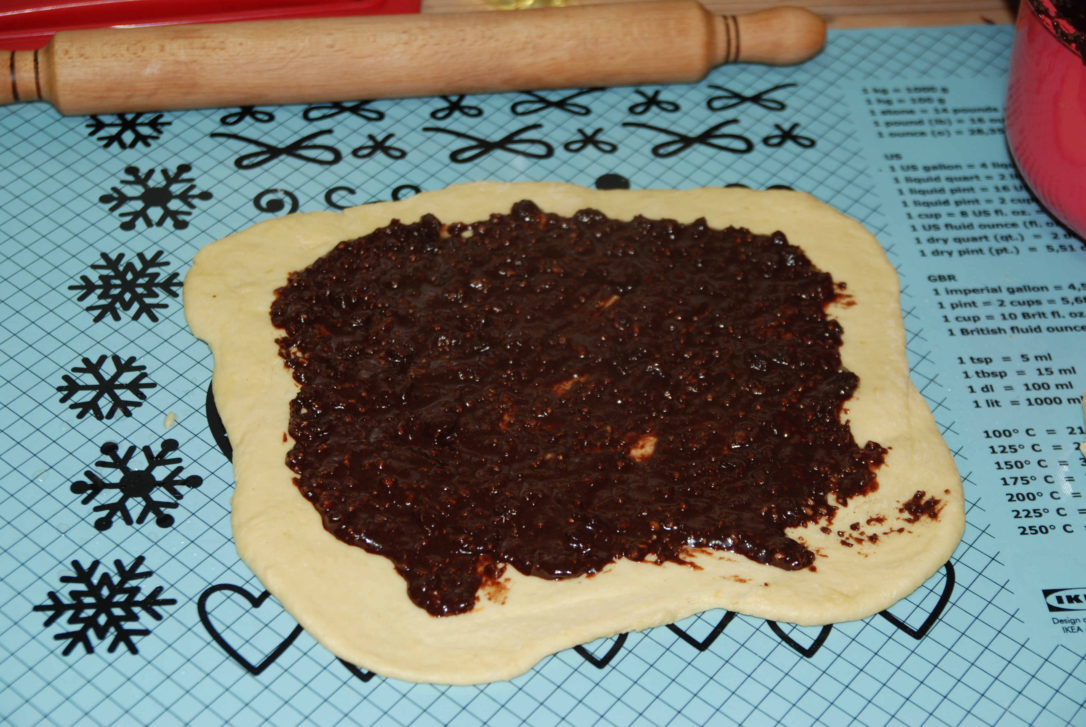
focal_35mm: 69
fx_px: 2084
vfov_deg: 19.8
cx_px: 543
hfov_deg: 29.2
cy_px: 364
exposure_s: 1/60
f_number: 3.5
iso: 250
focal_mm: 46
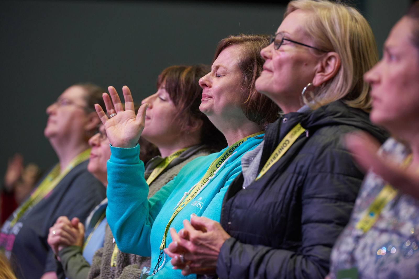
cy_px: 140
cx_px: 210
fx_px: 2328
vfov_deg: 6.9
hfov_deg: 10.3
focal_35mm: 200
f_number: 5
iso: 800
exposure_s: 1/60
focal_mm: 200
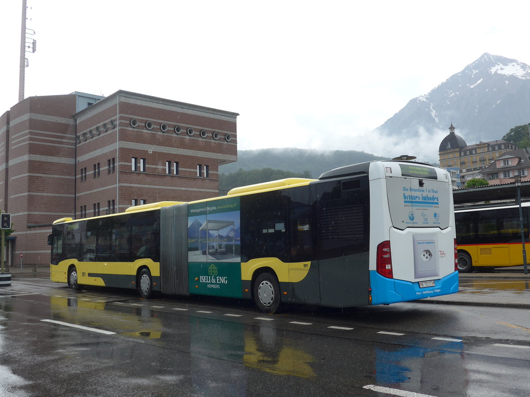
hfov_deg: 54.0
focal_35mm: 34
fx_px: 521
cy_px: 198
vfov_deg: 41.8
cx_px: 265
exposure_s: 1/800
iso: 80
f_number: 2.8
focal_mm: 7
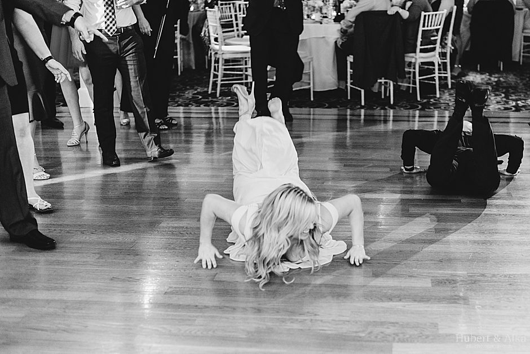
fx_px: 736
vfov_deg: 27.0
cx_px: 265
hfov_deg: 39.6
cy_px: 177
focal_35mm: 50
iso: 500
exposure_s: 1/200
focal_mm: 50
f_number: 2.2
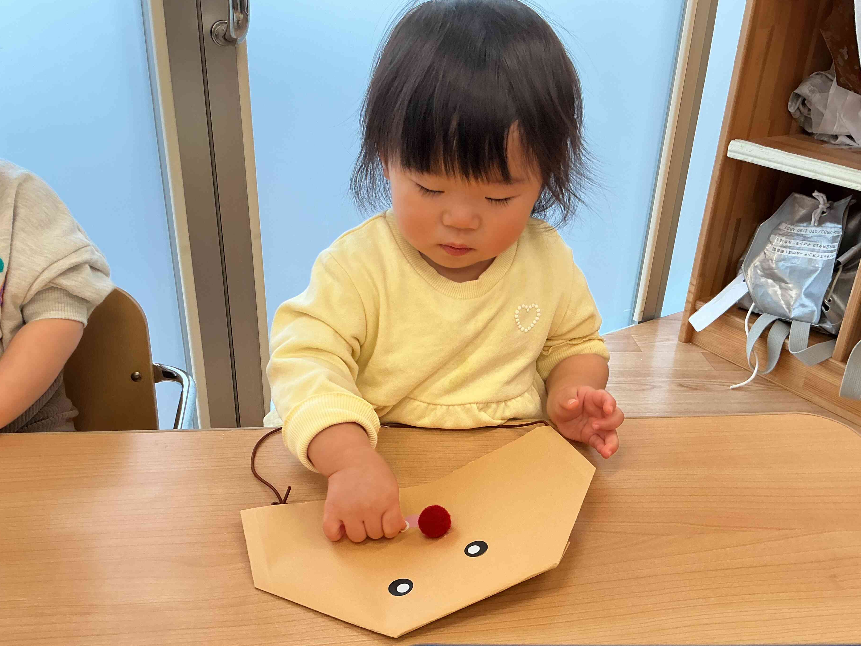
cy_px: 351
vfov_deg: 44.1
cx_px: 442
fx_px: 796
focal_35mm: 32
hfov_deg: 56.8
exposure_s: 1/120
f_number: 1.8
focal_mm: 3
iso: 64
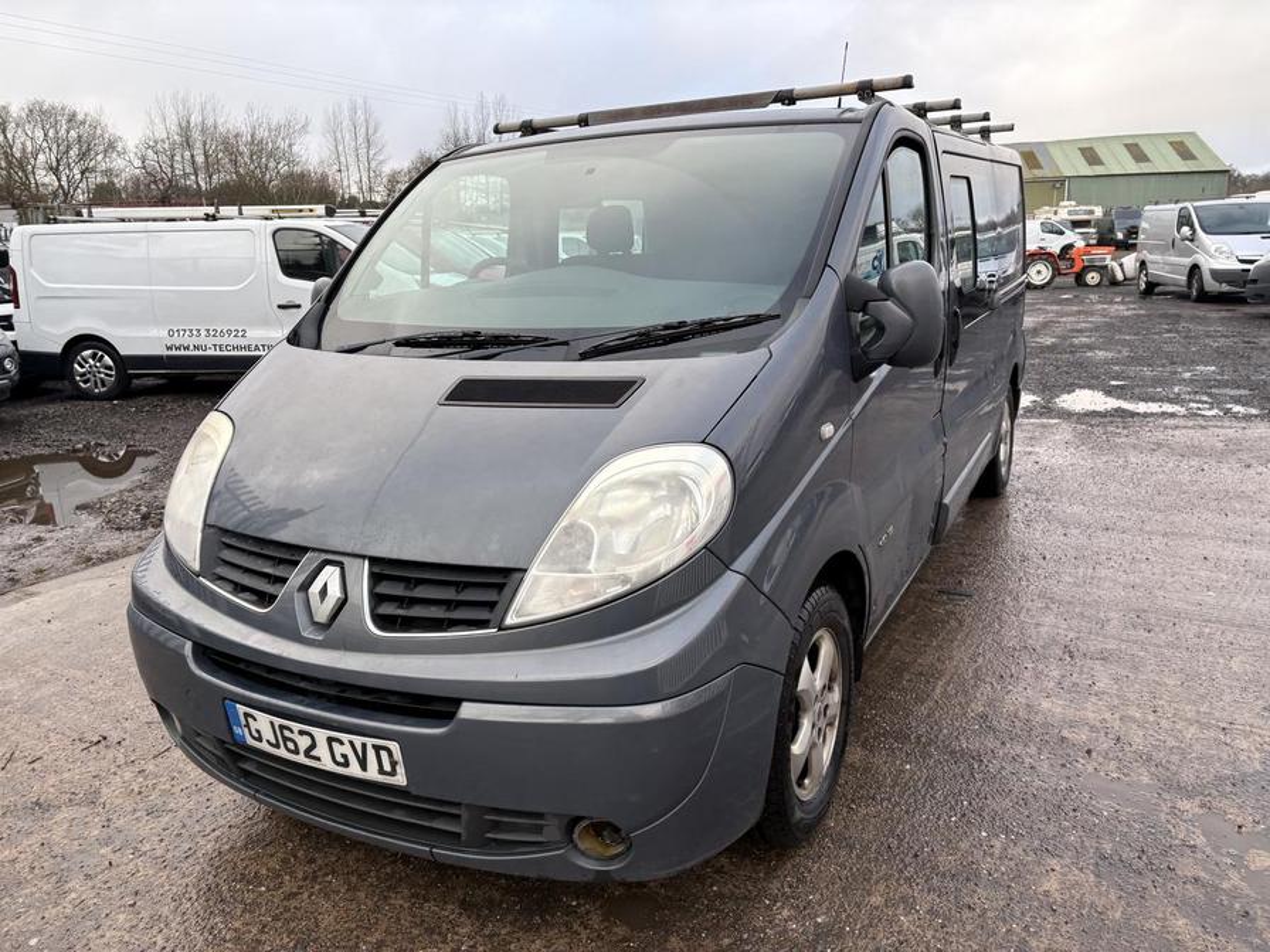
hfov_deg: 67.3
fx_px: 954
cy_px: 476
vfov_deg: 53.1
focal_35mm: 26
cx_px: 635
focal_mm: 5.96
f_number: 1.6
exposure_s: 1/427
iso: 50
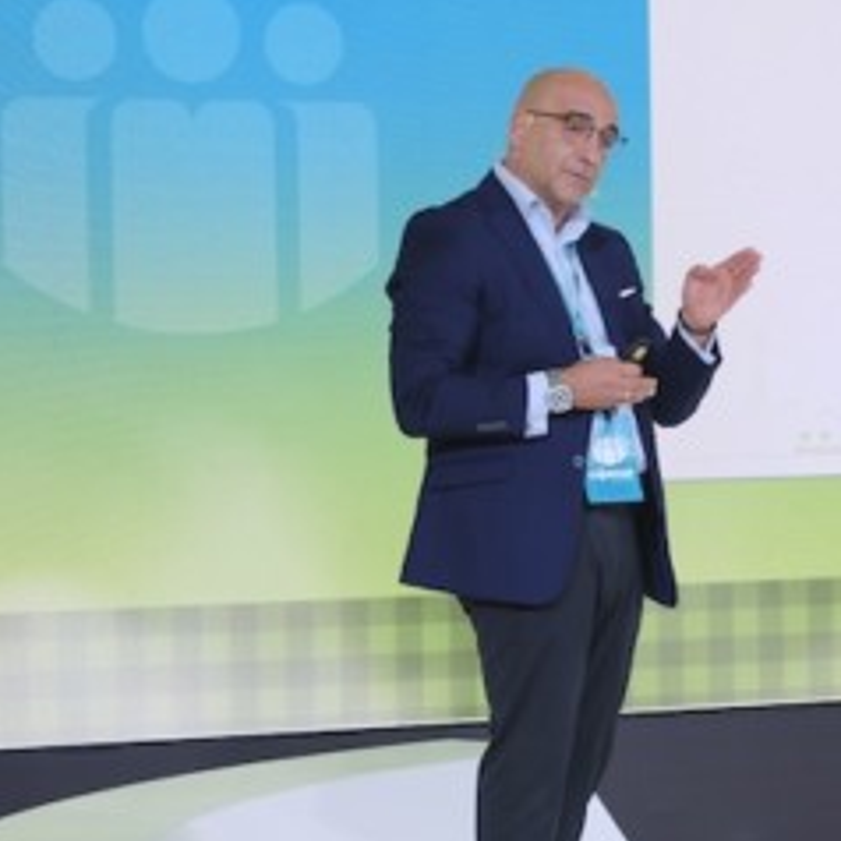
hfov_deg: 11.3
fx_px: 4178
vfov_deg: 11.5
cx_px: 943
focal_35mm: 152
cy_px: 449
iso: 500
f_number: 4.5
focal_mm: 47
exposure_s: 1/60
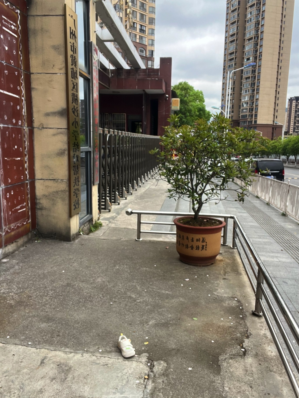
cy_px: 199
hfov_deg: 46.8
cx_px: 150
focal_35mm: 30
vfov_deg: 60.0
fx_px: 346
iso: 32
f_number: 2.2
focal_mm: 2.71
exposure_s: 1/127
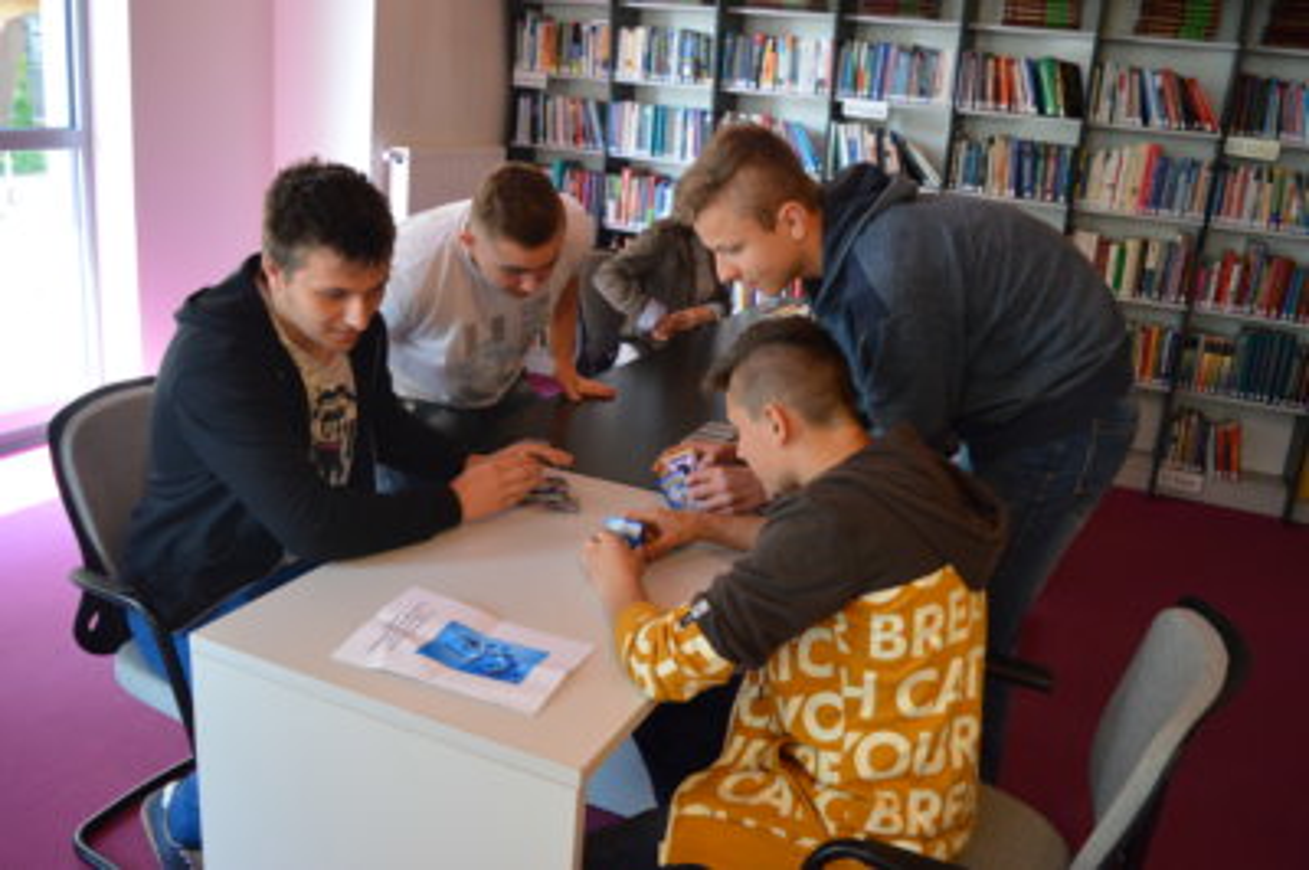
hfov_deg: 59.5
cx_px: 654
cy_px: 435
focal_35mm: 32
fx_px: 1144
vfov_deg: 41.6
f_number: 3.8
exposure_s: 1/60
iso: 500
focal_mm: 21
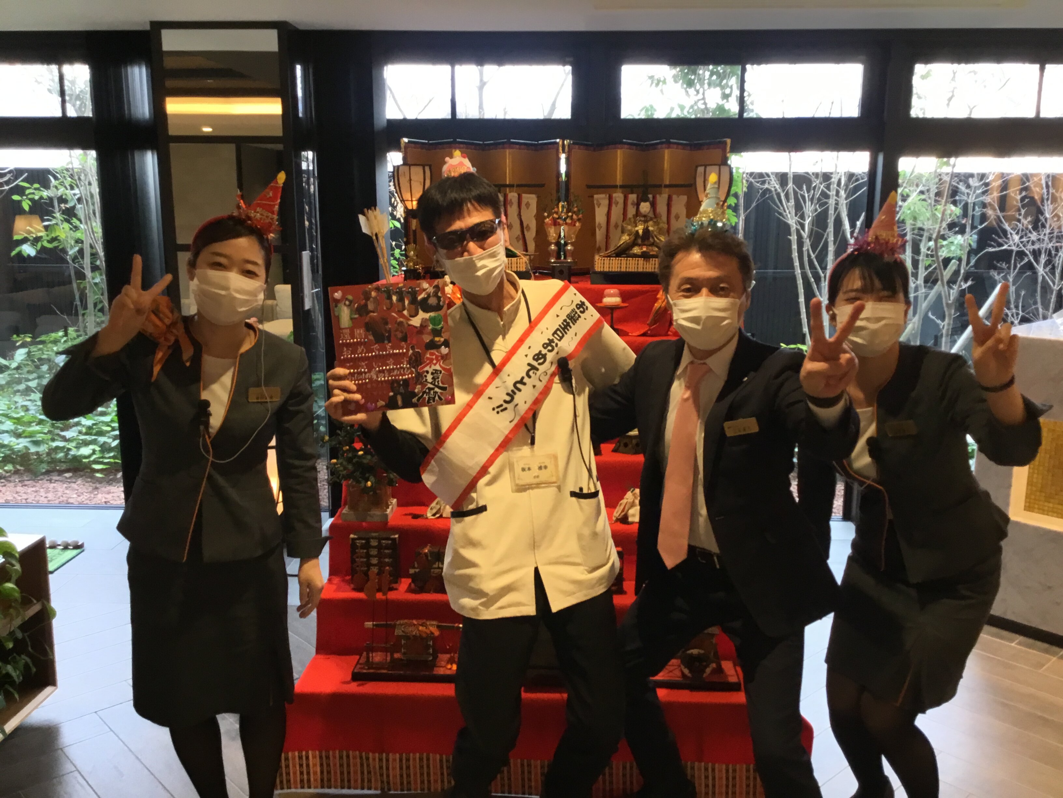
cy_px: 399
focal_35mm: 31
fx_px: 952
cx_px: 532
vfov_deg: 45.4
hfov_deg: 58.4
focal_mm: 3.3
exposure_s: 1/30
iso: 32
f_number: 2.4
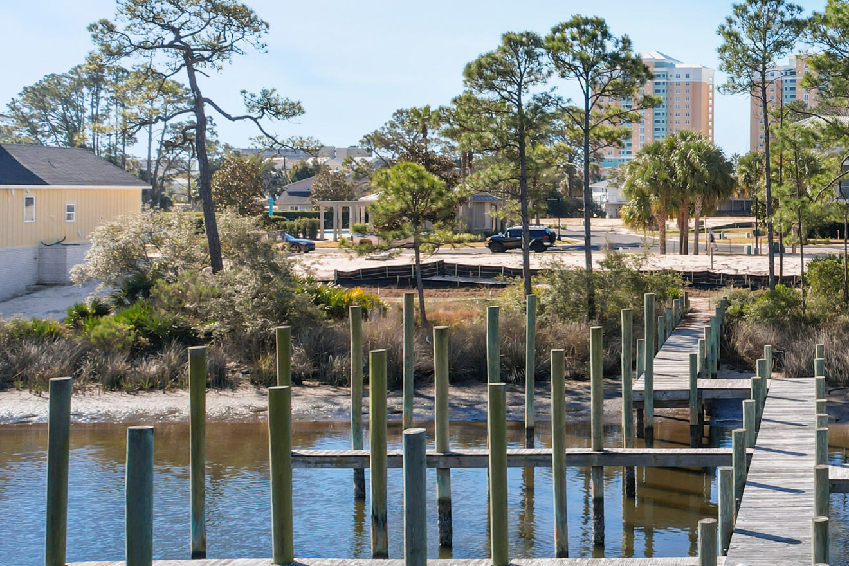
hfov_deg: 35.0
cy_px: 212
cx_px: 893
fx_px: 1179
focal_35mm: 50
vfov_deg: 26.9
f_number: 2.8
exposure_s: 1/1000
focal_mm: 8.38
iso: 100
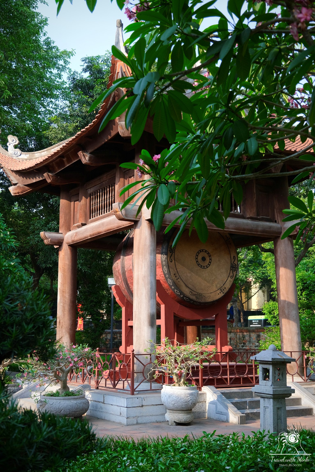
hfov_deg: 32.6
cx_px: 158
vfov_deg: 47.4
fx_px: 538
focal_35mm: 41
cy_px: 236
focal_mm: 27.5
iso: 800
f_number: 4
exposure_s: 1/1000
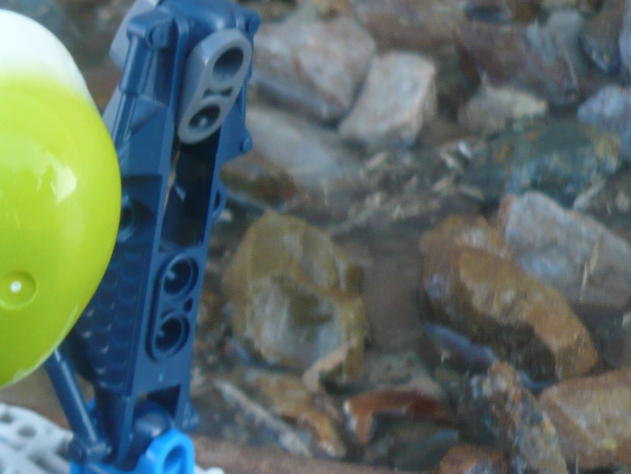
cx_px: -158
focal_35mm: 92
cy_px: 264
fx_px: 1677
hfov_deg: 19.8
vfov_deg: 16.1
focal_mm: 5.8
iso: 100
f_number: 2.8
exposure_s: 1/60
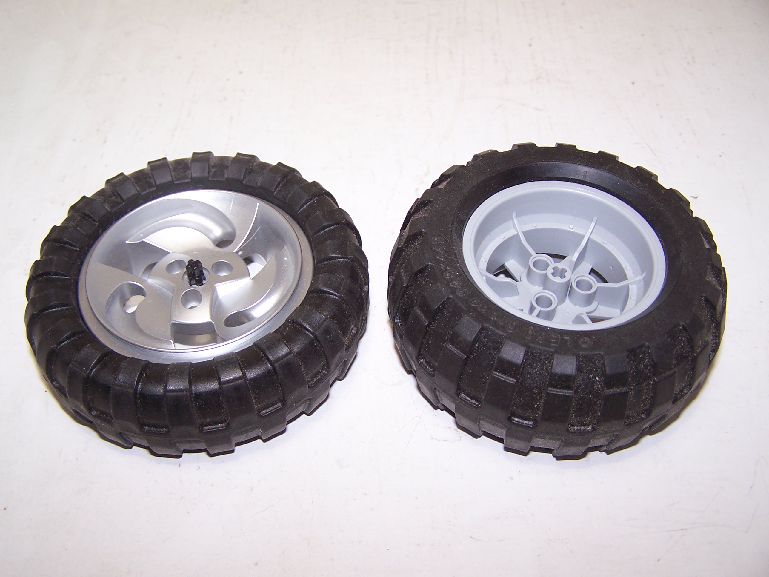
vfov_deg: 37.7
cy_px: 288
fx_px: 844
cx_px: 384
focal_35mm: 38
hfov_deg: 49.0
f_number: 2.8
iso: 80
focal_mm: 6.3
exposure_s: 1/60
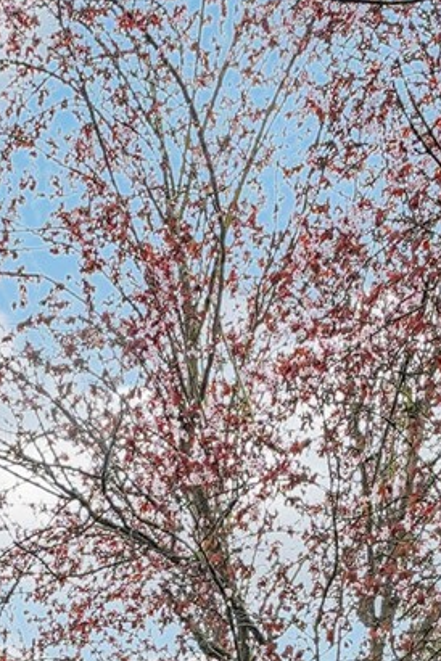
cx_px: -64
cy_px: 760
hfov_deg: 19.6
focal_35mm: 66
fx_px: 1213
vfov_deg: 27.4
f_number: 8
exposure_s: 1/200
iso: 1600
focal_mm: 16
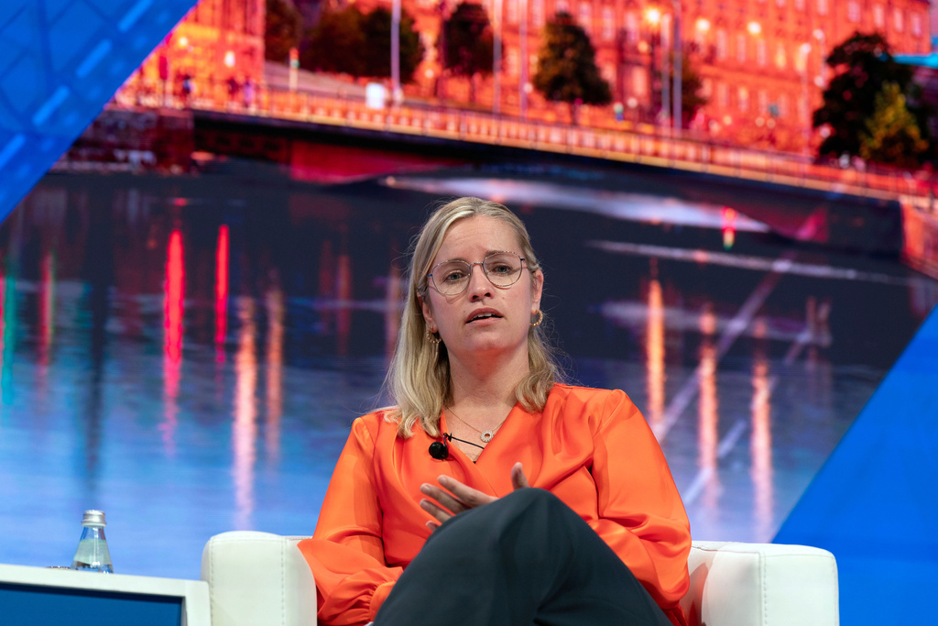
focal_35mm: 112
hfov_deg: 18.3
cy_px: 313
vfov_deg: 12.2
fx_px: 2918
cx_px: 469
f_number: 3.5
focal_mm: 112
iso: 1250
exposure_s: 1/250
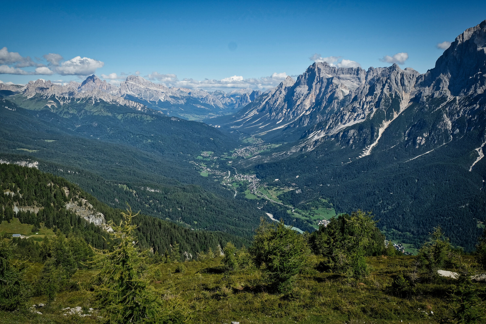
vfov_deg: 42.3
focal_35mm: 31
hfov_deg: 60.3
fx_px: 418
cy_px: 162
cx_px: 243
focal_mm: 20.5
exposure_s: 1/350
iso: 200
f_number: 10
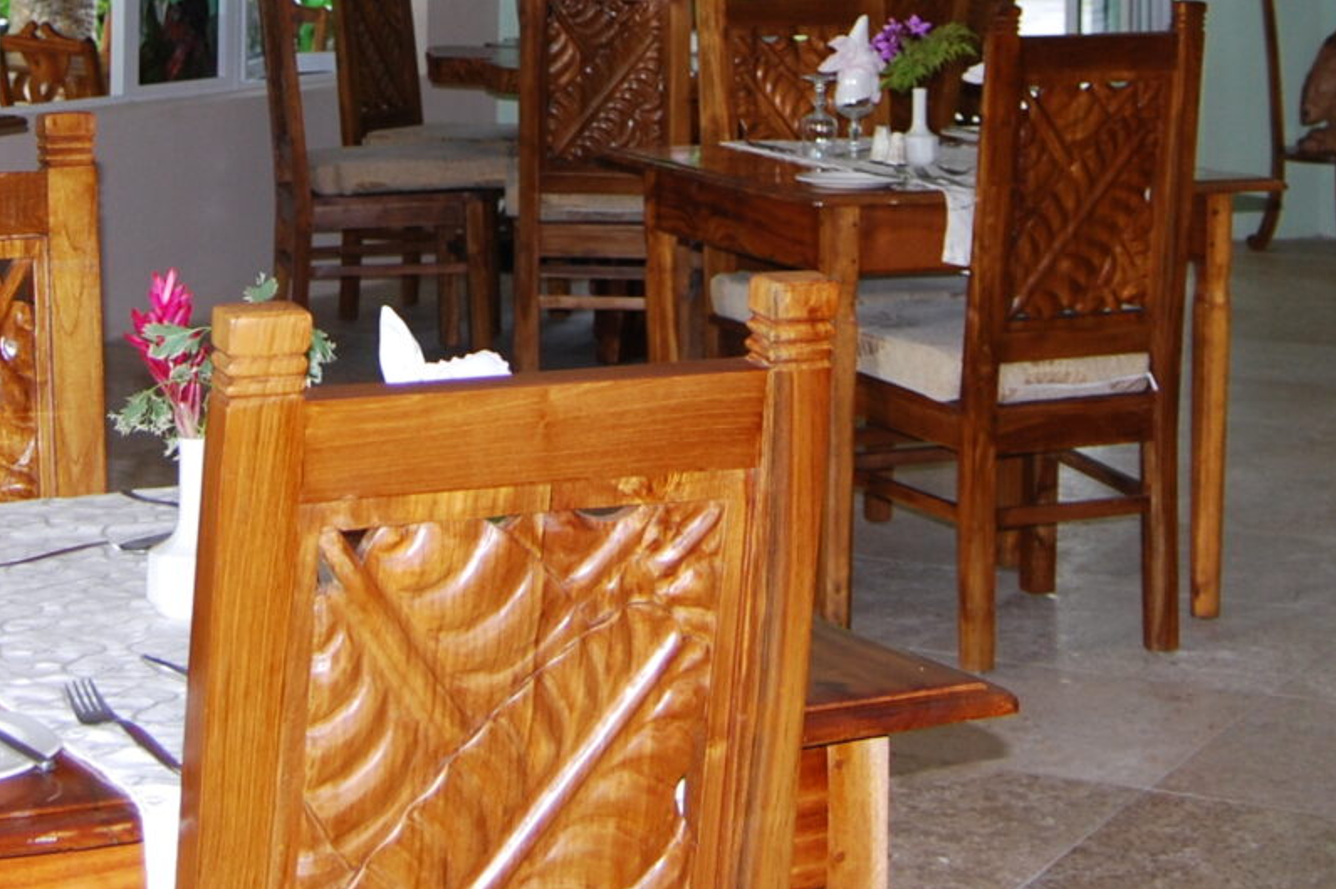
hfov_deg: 23.3
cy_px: -268
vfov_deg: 15.0
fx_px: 3227
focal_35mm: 87
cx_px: 413
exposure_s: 1/60
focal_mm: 18
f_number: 3.5
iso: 200
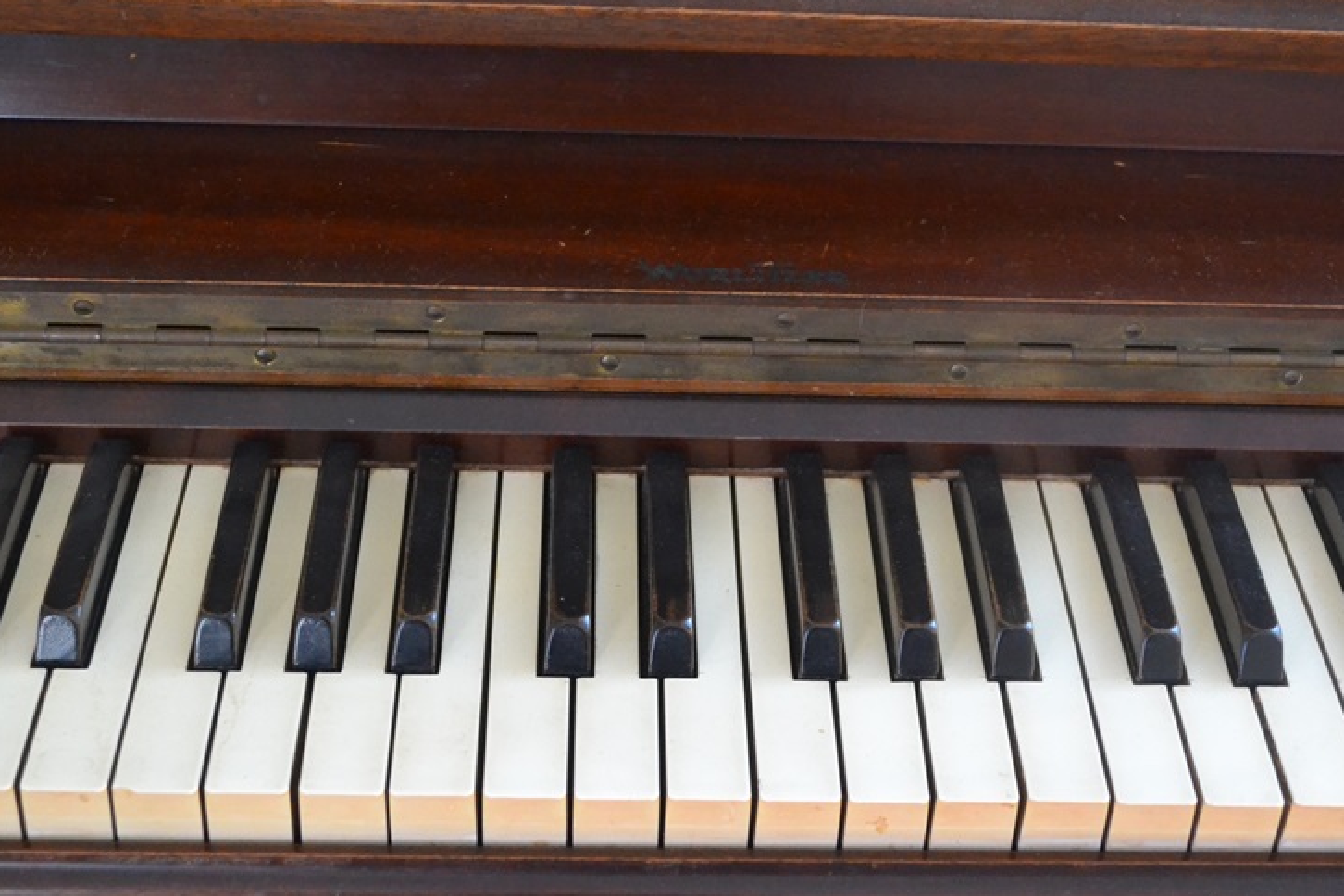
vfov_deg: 21.8
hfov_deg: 32.4
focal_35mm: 62
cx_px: 737
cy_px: 575
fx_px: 2314
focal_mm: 30
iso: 3200
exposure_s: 1/160
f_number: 4.5
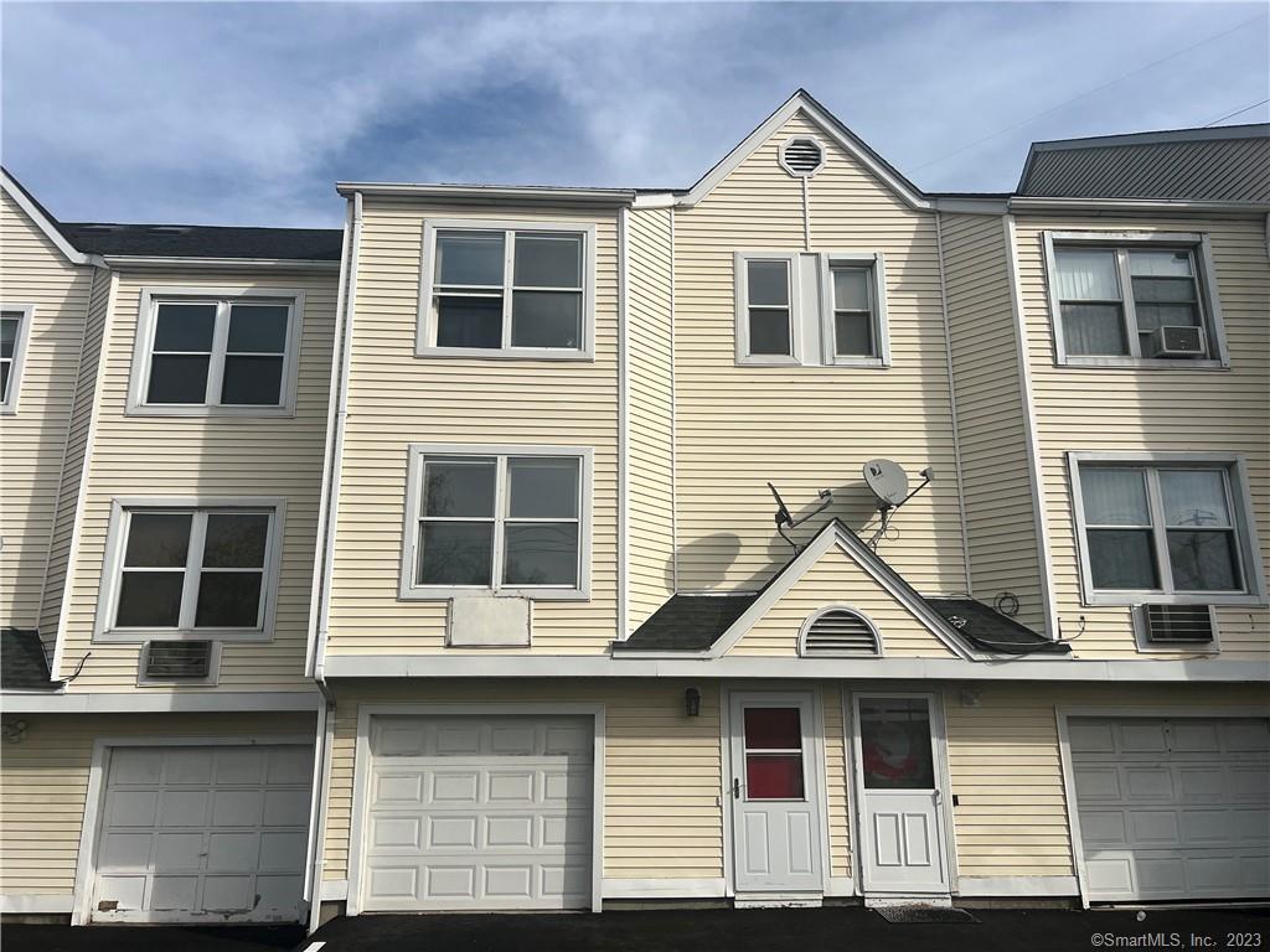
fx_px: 954
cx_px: 635
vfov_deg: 53.1
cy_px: 476
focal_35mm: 26
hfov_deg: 67.3
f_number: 1.5
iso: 50
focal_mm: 5.7
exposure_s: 1/7463
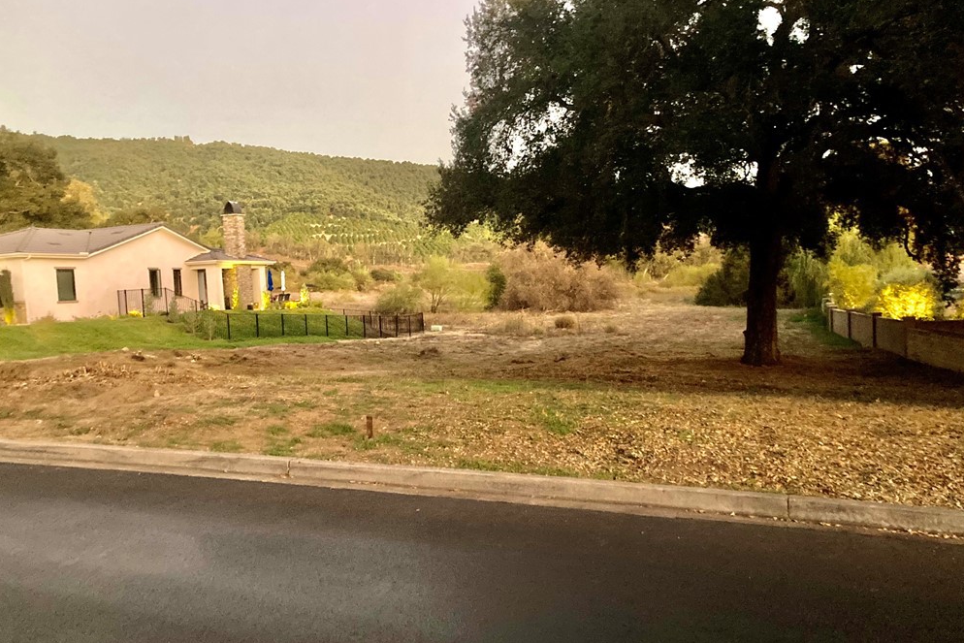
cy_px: 352
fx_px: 803
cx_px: 477
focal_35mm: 30
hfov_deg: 61.9
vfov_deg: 43.6
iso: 640
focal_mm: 3.99
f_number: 1.8
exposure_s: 1/17
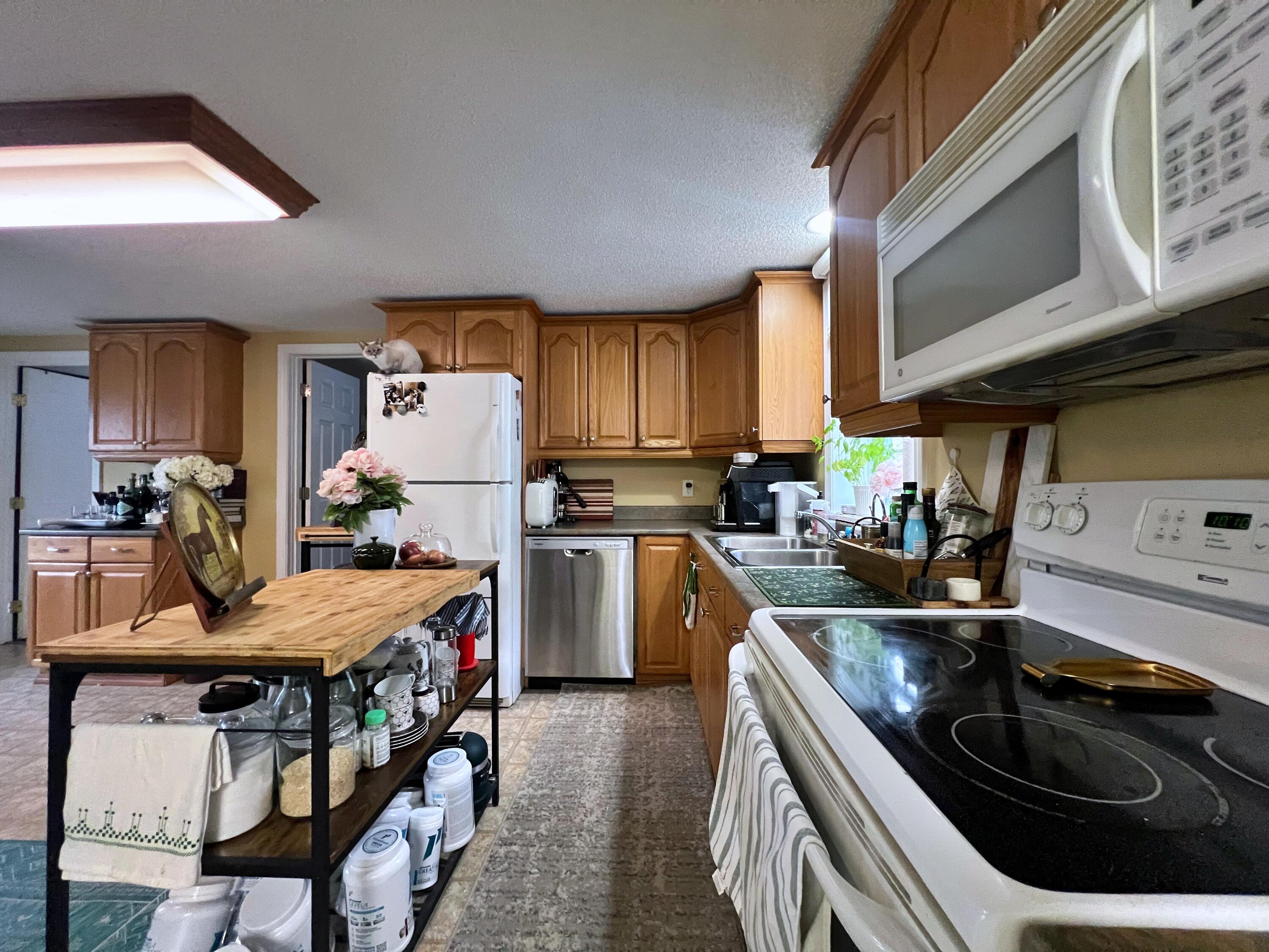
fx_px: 477
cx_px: 634
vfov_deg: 89.9
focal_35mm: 13
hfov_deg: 106.2
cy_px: 476
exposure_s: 1/60
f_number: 1.8
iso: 400
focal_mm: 1.57
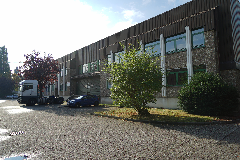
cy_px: 80
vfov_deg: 53.1
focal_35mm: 24
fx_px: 160
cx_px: 120
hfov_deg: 73.7
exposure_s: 1/250
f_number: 6.3
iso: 50
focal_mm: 24
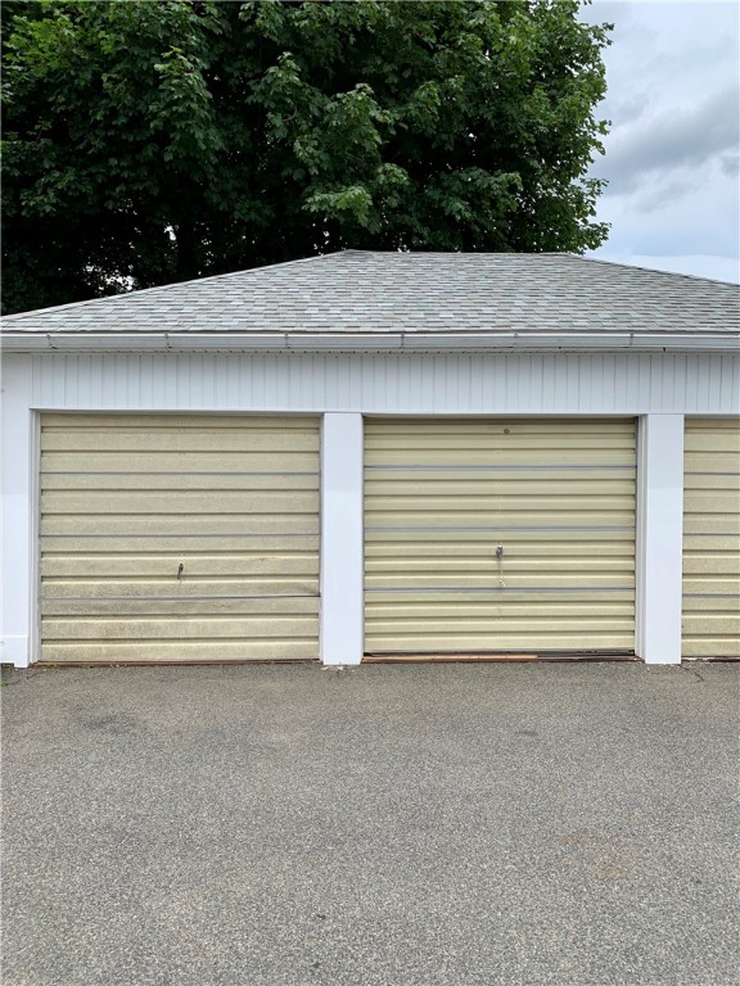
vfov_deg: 67.3
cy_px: 493
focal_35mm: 26
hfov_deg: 53.1
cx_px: 370
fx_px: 741
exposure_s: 1/2257
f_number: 1.8
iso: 25
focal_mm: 4.25
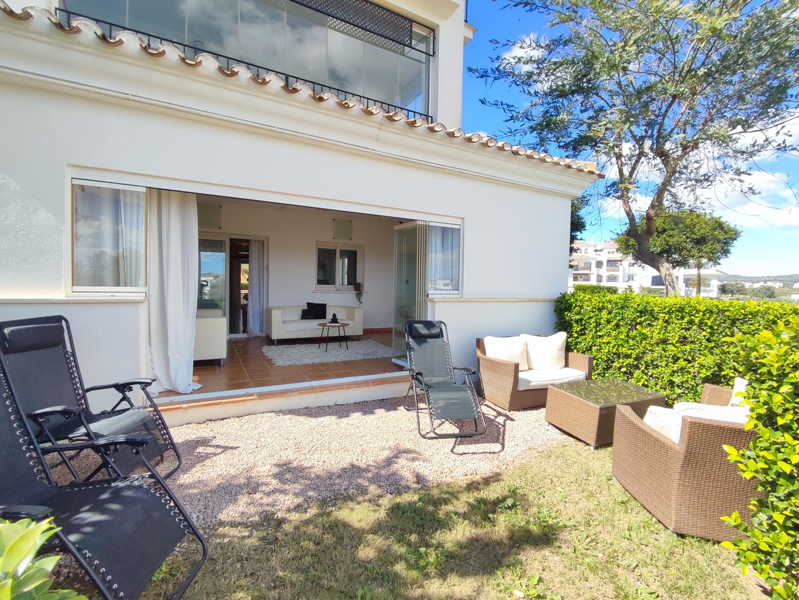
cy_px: 300
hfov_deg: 94.5
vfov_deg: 78.2
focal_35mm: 16
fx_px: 370
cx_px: 400
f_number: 2.2
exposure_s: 1/1073
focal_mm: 1.65
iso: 50
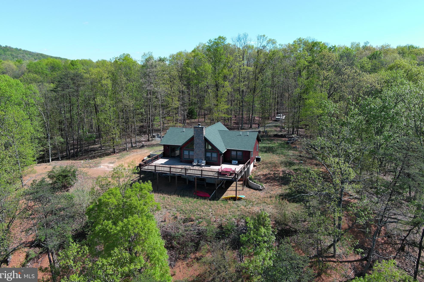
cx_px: 209
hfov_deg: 61.9
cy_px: 137
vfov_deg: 43.6
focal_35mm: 30
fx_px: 353
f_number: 2.8
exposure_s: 1/807
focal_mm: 10.57
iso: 100
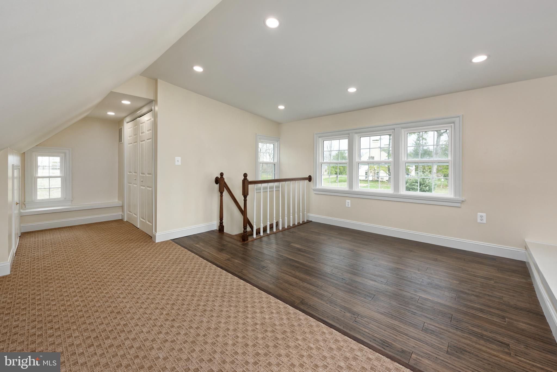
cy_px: 186
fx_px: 217
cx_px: 278
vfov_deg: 81.2
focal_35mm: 14
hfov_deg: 104.2
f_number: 9
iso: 400
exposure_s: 1/15
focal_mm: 14
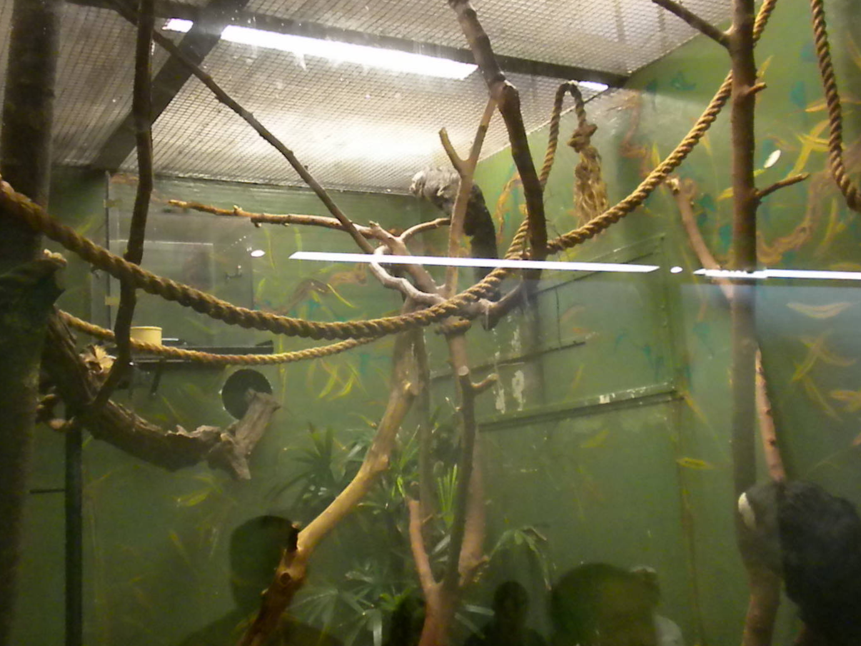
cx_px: 403
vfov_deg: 33.6
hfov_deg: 43.8
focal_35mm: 43
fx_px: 1070
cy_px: 303
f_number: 3.5
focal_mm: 6.6
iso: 1488
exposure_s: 1/53.8
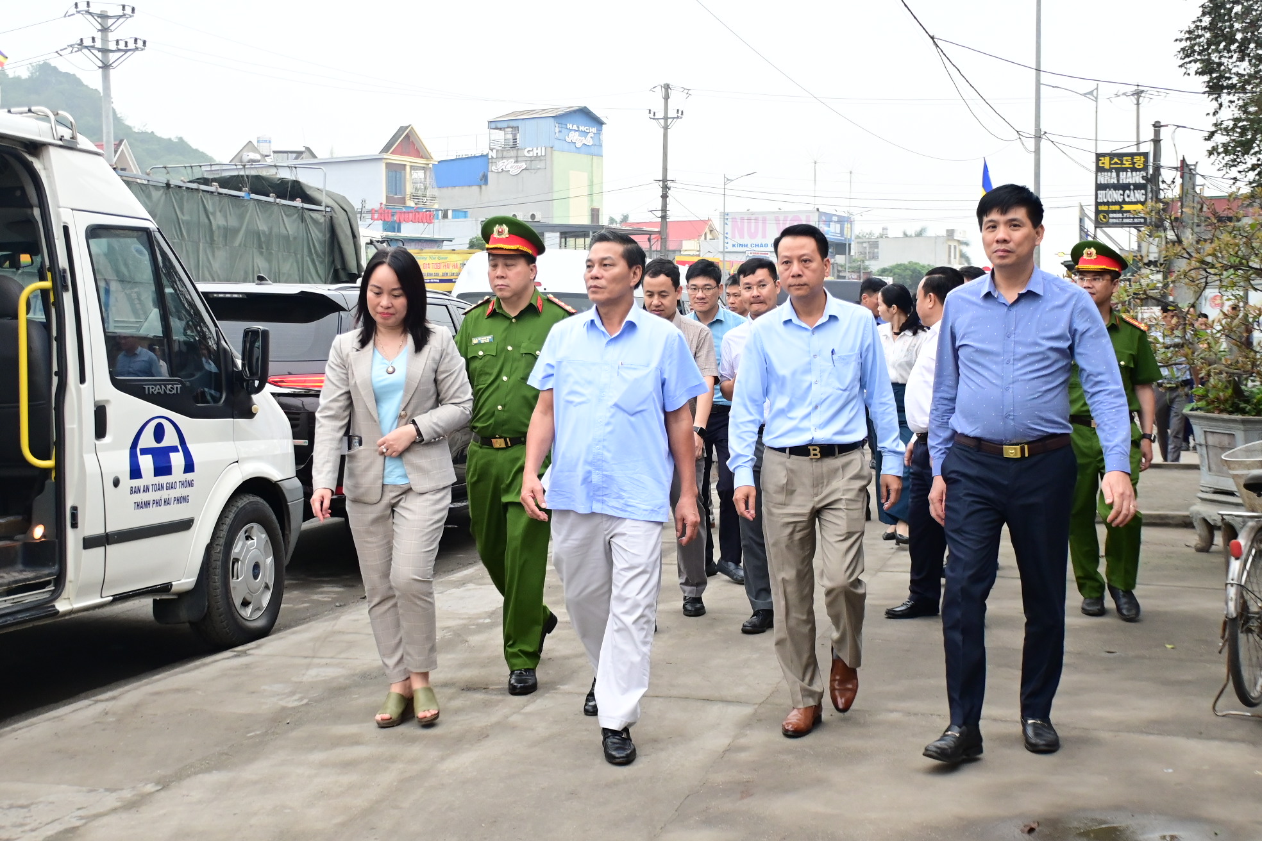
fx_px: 1683
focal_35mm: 48
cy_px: 420
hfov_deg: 41.1
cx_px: 631
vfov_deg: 28.1
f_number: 4
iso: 1600
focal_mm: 32
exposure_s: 1/200
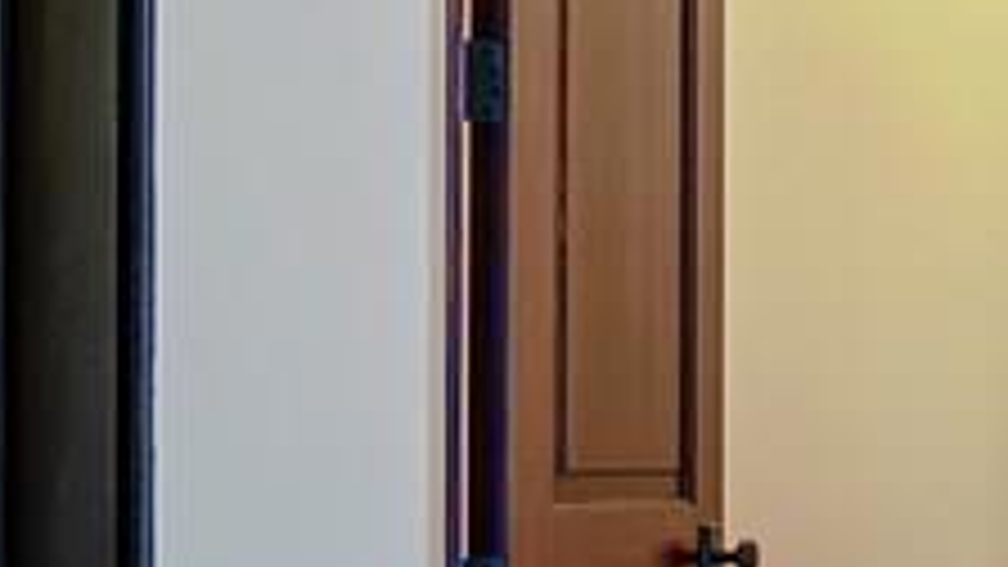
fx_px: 1924
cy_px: 506
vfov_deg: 16.5
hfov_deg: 17.3
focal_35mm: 72
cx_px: 2174
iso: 100
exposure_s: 1/8
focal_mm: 10
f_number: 7.1
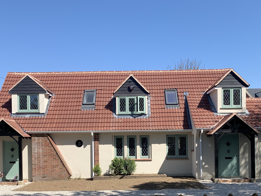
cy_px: 146
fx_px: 294
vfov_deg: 36.0
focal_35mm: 39
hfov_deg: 47.9
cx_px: 131
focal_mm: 4.25
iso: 25
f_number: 1.8
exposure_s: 1/1513
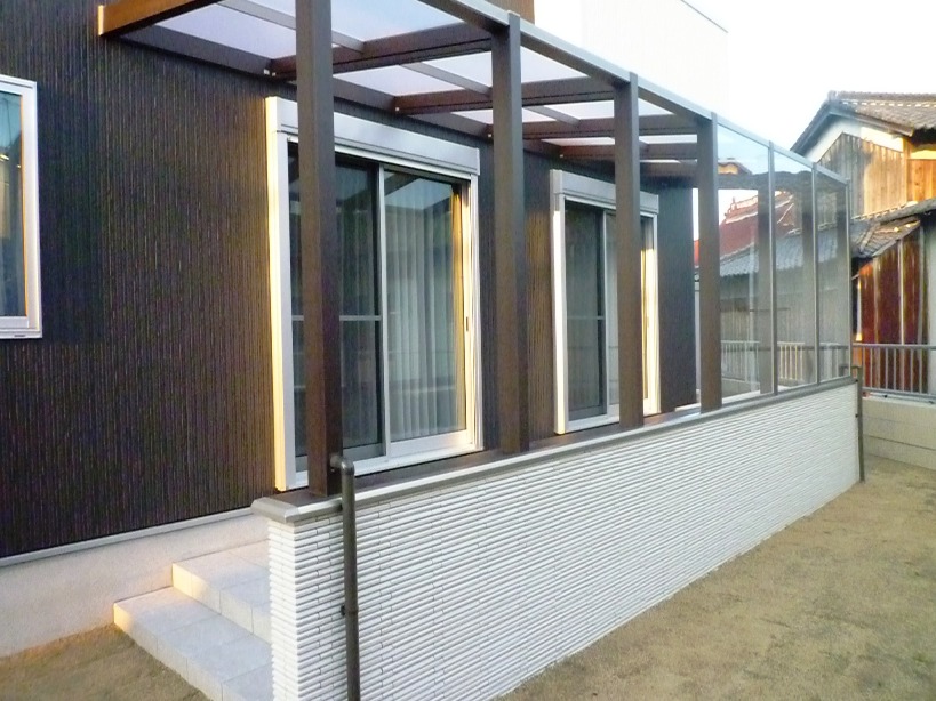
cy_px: 350
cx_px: 468
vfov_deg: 54.9
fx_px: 676
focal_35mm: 25
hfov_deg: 69.4
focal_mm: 4.4
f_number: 4
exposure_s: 1/500
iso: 1600
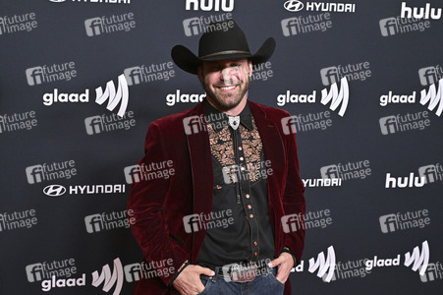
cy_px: 148
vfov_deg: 28.6
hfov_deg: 41.9
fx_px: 578
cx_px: 222
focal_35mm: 47
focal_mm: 47
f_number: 5.6
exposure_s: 1/250
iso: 4000
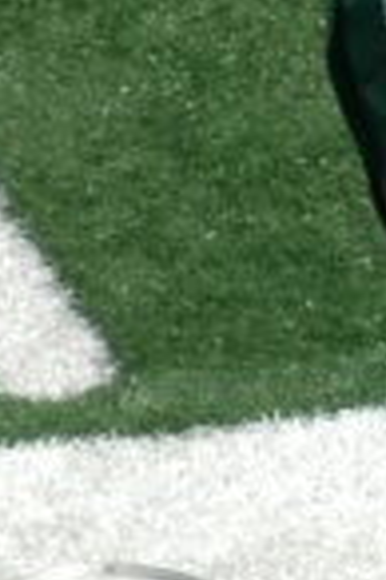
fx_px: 39882
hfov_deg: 0.6
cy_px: 354
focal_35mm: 2474
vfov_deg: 0.8
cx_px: 686
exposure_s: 1/1000
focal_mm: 400
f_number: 5.6
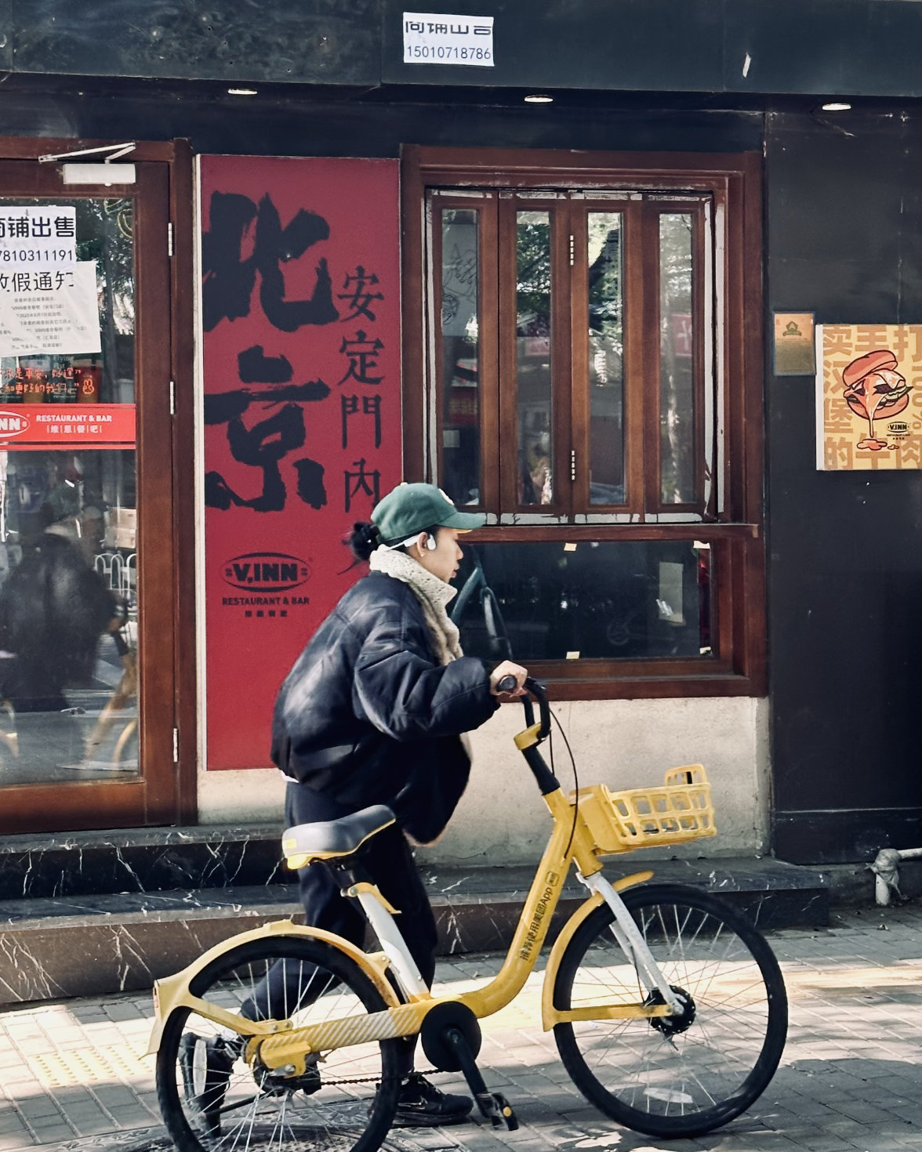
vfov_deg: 36.7
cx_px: 464
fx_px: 1740
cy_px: 593
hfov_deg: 29.7
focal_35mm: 51
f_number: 1.8
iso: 64
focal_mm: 6.9
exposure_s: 1/172
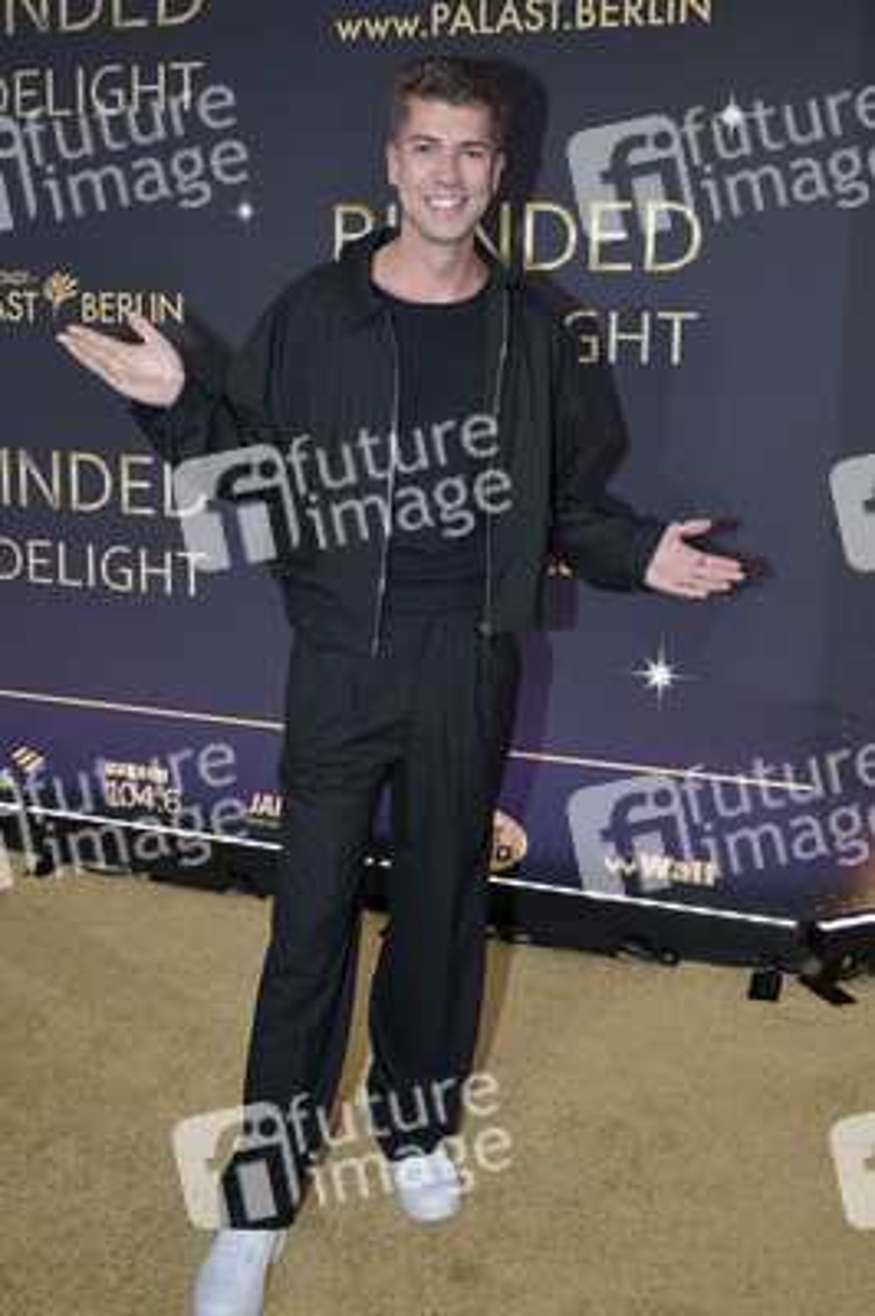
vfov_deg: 50.7
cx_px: 438
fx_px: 1388
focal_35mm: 38
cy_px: 658
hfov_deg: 35.0
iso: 1250
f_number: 6.3
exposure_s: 1/250
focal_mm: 38
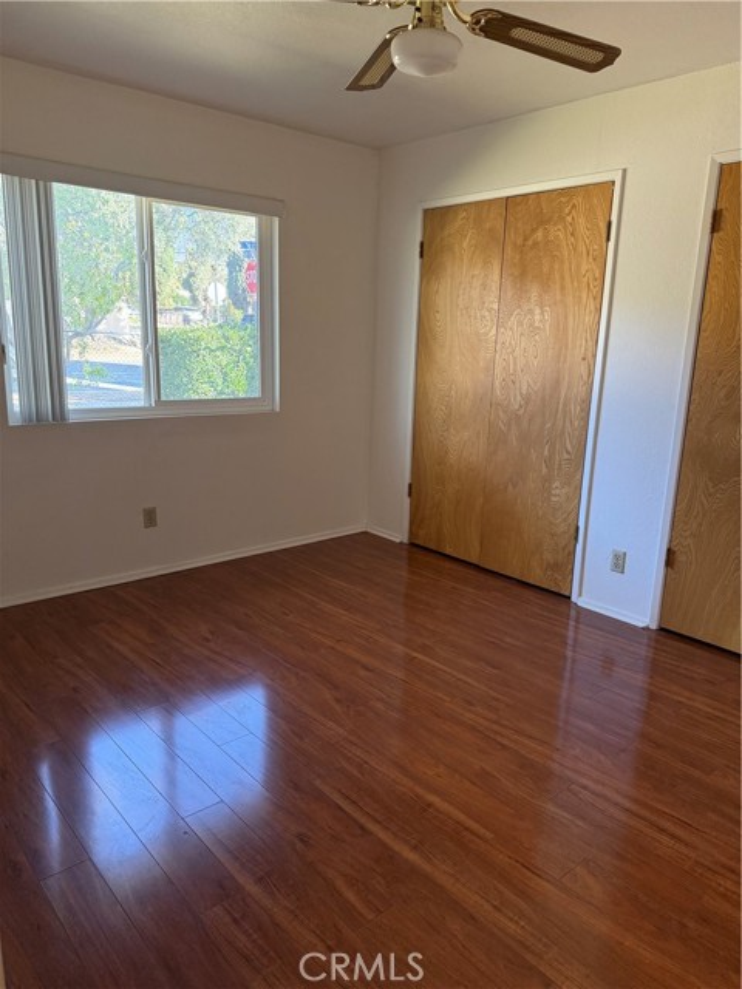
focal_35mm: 24
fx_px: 686
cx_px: 371
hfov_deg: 56.8
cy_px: 494
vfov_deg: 71.6
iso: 250
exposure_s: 1/120
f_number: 1.78
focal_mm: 6.76
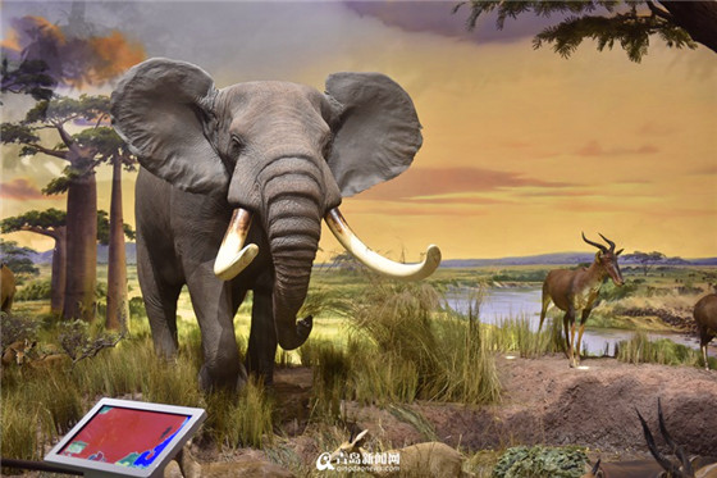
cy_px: 239
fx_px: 956
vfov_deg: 28.1
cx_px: 358
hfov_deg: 41.1
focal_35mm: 48
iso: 800
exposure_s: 1/50
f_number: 2.8
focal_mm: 48
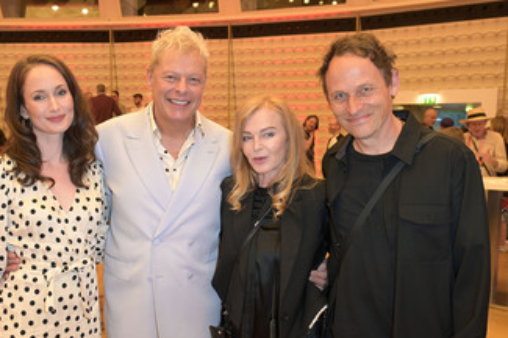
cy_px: 211
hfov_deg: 45.3
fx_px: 606
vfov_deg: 31.0
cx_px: 216
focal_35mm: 43
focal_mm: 31
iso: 1600
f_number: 5.6
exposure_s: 1/30
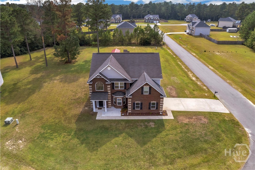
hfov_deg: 78.6
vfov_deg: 57.2
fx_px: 156
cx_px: 128
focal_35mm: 22
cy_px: 85
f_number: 2.8
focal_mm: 8.38
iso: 150
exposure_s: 1/1250
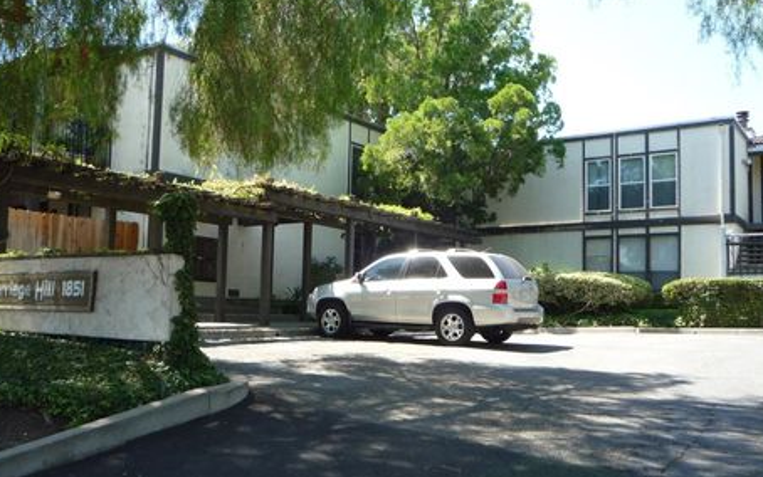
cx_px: 395
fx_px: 728
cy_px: 266
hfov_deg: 55.3
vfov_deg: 36.3
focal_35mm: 35
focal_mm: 5.2
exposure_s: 1/125
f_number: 4
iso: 100
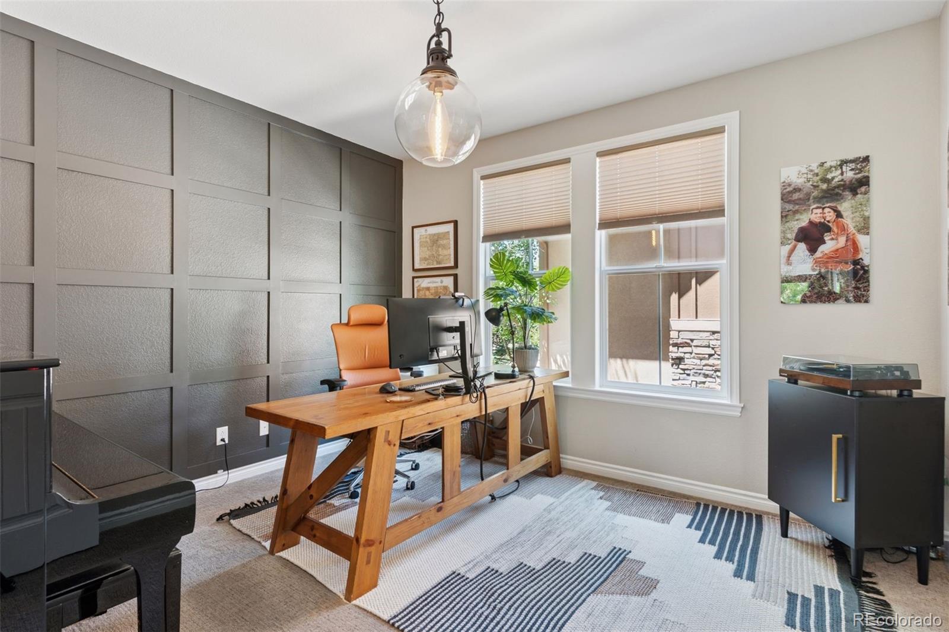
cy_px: 316
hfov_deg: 93.3
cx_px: 474
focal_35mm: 17
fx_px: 448
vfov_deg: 70.4
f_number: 8
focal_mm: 17
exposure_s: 1/5
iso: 400
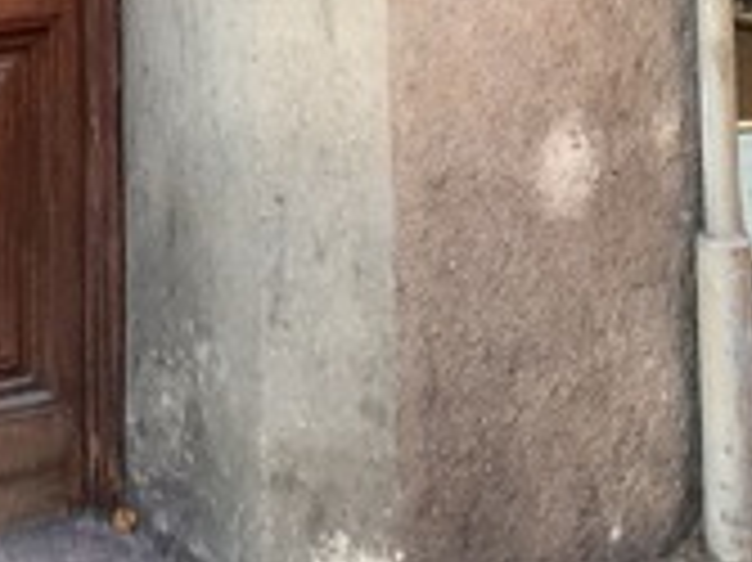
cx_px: 288
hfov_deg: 14.2
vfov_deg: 9.5
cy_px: -778
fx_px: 3017
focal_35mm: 139
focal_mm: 4.15
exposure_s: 1/50
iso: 40
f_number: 2.2
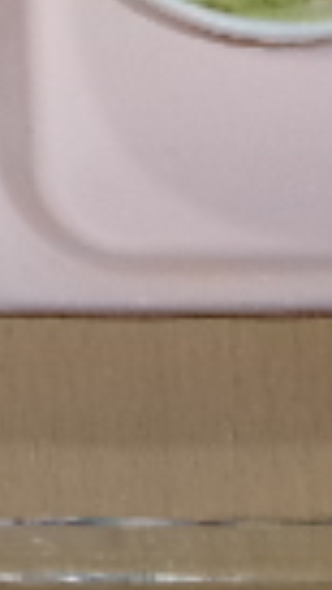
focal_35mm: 143
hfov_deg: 8.2
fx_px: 2239
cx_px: -229
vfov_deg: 13.9
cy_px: -345
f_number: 3.9
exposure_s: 1/34
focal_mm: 5.1
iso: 200
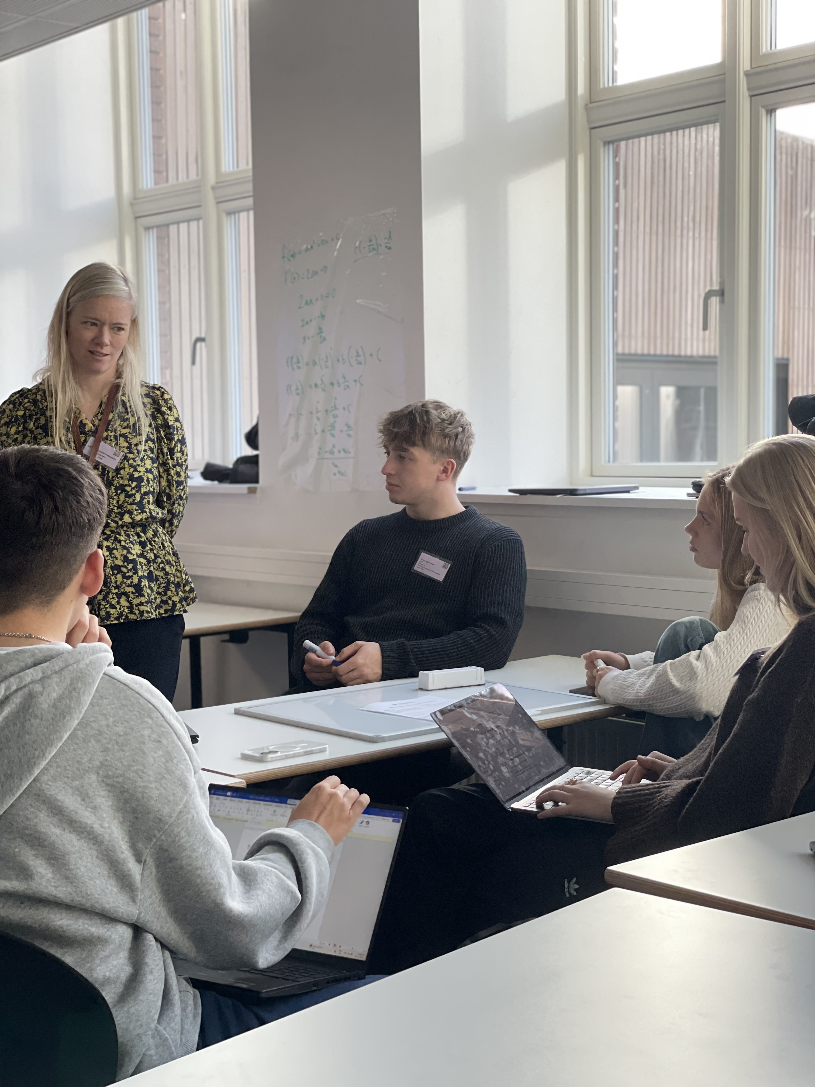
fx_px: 1632
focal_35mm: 52
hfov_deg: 28.0
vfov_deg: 36.8
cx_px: 408
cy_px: 544
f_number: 2
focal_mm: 6
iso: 80
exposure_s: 1/122
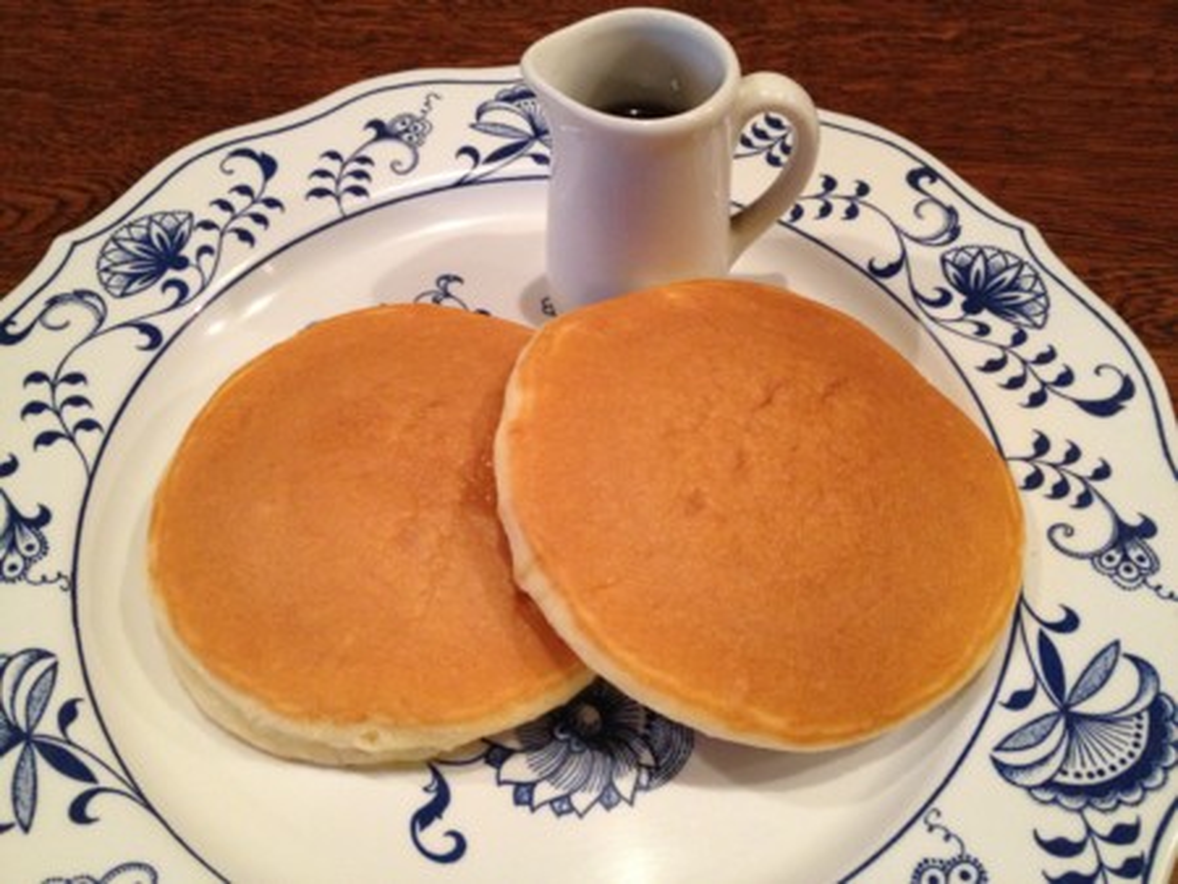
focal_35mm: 35
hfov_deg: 52.6
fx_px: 1192
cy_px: 442
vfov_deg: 40.7
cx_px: 589
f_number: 2.4
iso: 320
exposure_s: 1/20
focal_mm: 4.28
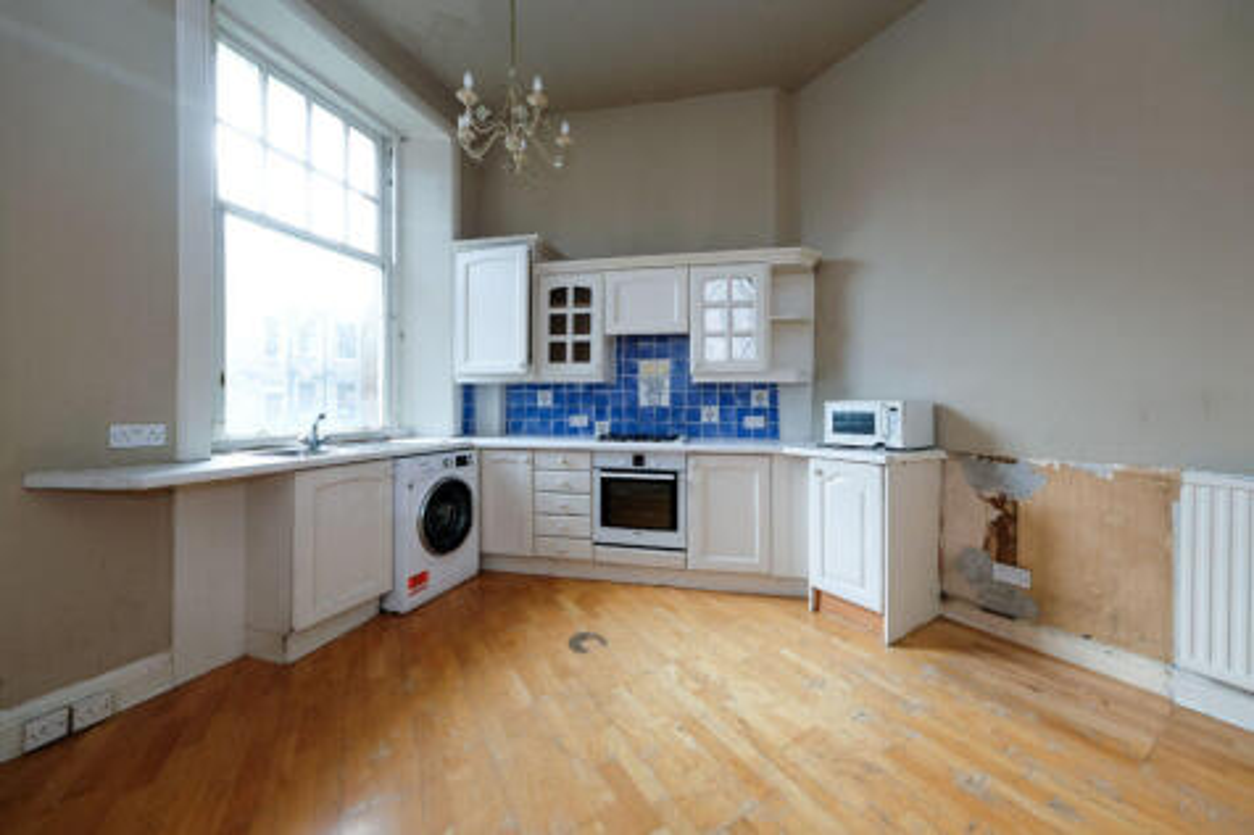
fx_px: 418
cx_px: 627
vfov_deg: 90.0
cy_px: 418
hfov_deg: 112.6
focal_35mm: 12
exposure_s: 1/30
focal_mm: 8
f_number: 5.6
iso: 200
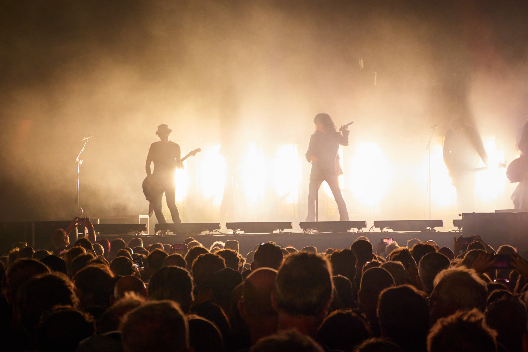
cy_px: 176
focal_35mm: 172
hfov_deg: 12.0
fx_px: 2522
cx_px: 264
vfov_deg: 8.0
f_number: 4.5
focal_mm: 62.36
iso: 1250
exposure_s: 1/200
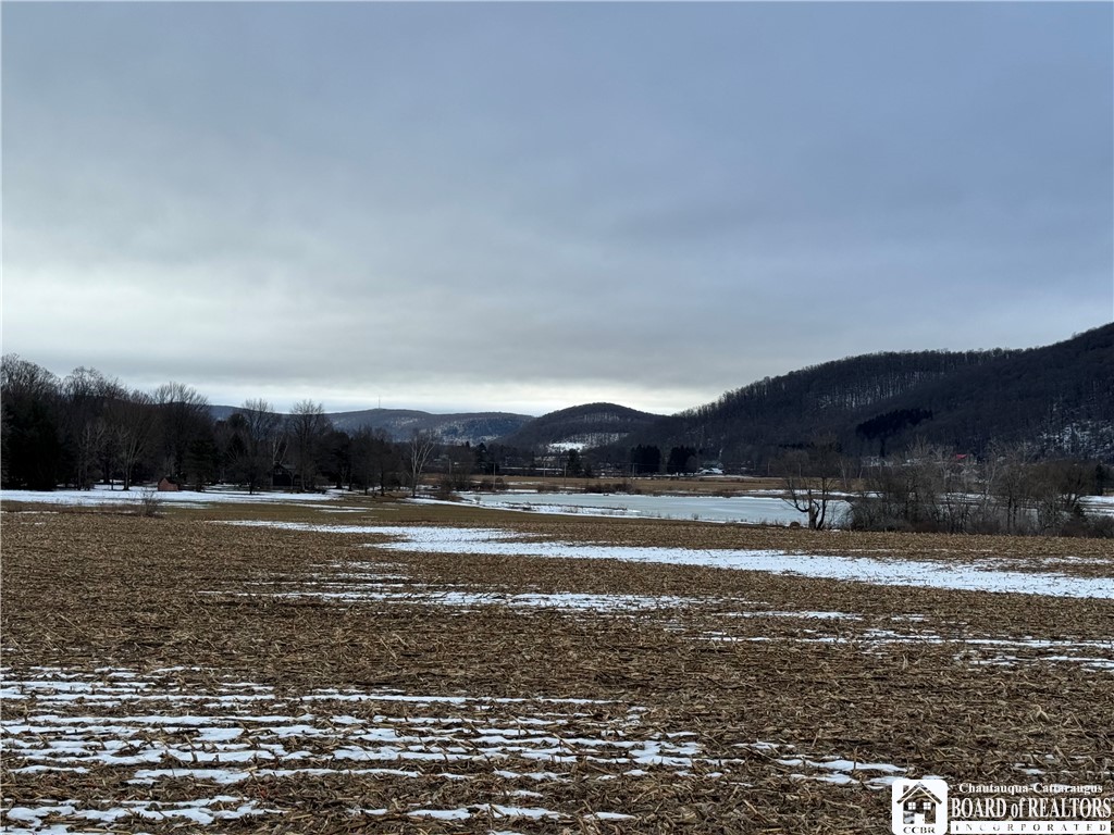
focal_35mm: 48
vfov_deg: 30.3
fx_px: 1545
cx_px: 557
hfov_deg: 39.7
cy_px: 418
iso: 64
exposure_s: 1/1263
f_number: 1.78
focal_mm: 6.76
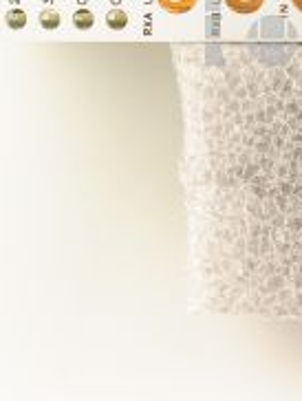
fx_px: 1834
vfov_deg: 12.4
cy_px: 14
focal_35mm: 158
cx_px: 425
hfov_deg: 9.2
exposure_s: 1/160
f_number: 11
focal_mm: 50
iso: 1600
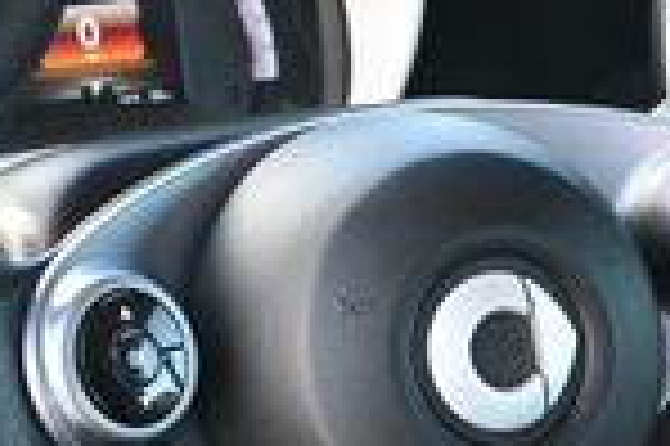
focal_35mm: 142
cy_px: 550
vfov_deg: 9.5
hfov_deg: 14.3
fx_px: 2640
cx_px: 621
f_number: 4
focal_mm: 22
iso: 640
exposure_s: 1/125
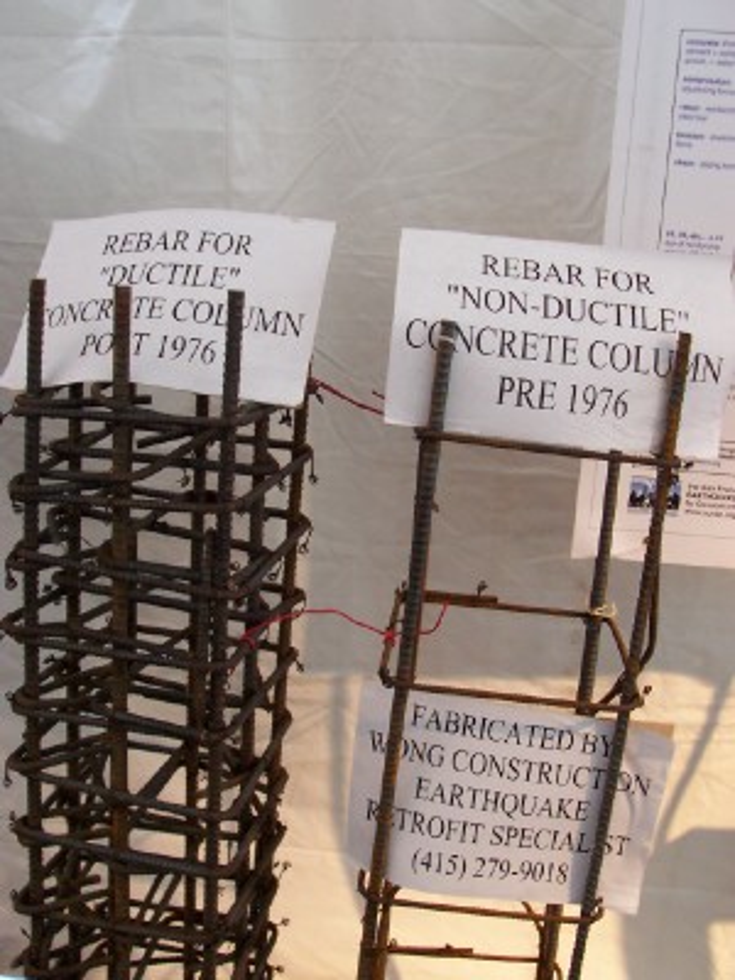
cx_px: 368
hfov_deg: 38.7
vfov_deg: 50.1
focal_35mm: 37
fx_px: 1047
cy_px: 490
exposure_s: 1/20
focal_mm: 5.6
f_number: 2.8
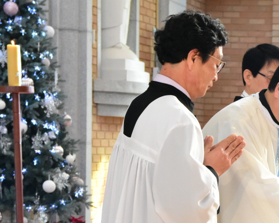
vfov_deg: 10.6
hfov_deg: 13.1
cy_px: 231
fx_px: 1189
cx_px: 305
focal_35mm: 144
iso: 3200
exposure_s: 1/125
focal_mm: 40
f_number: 7.1
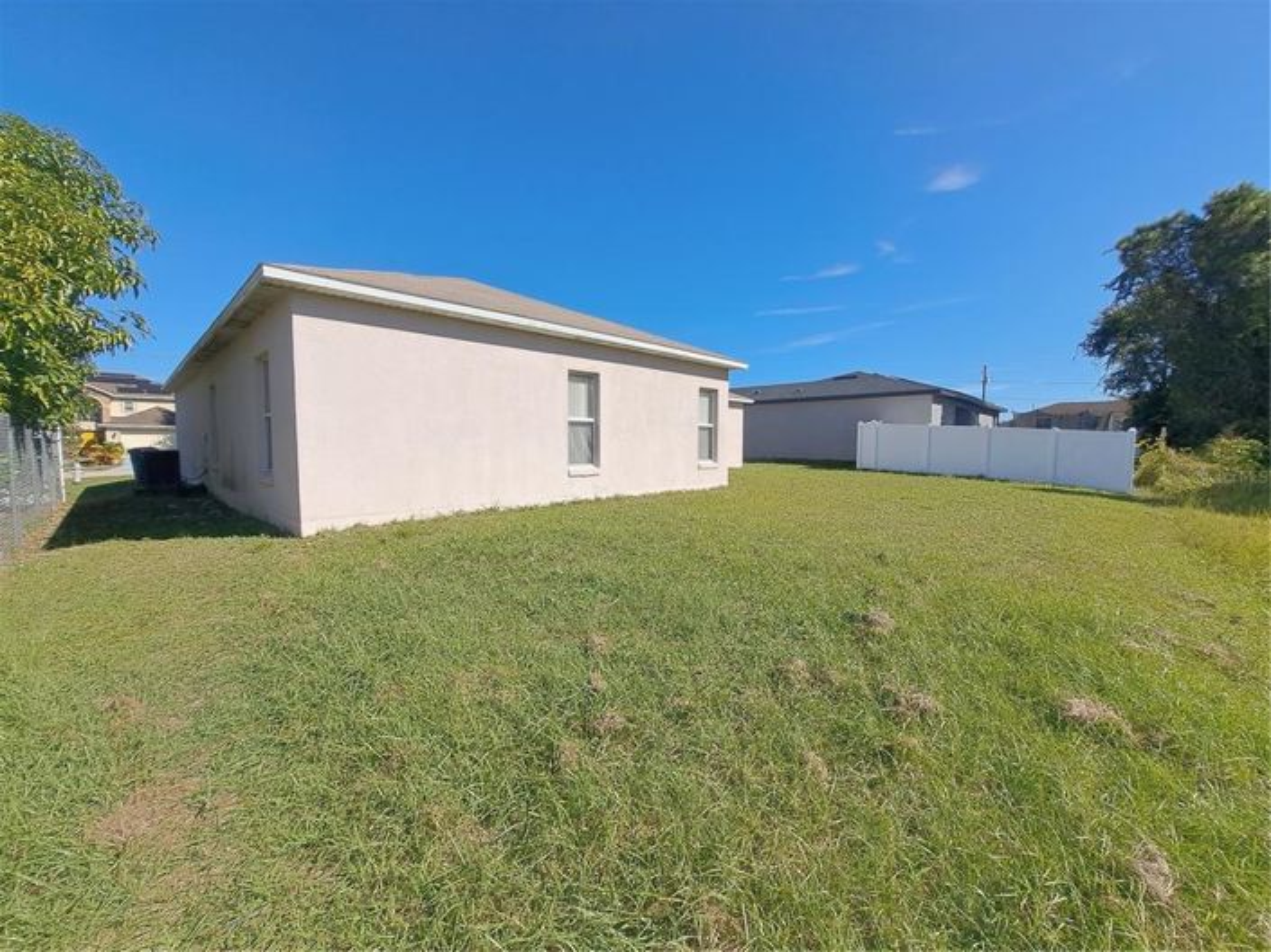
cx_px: 636
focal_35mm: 13
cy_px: 476
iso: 50
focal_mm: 1.74
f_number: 2.2
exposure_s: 1/1309
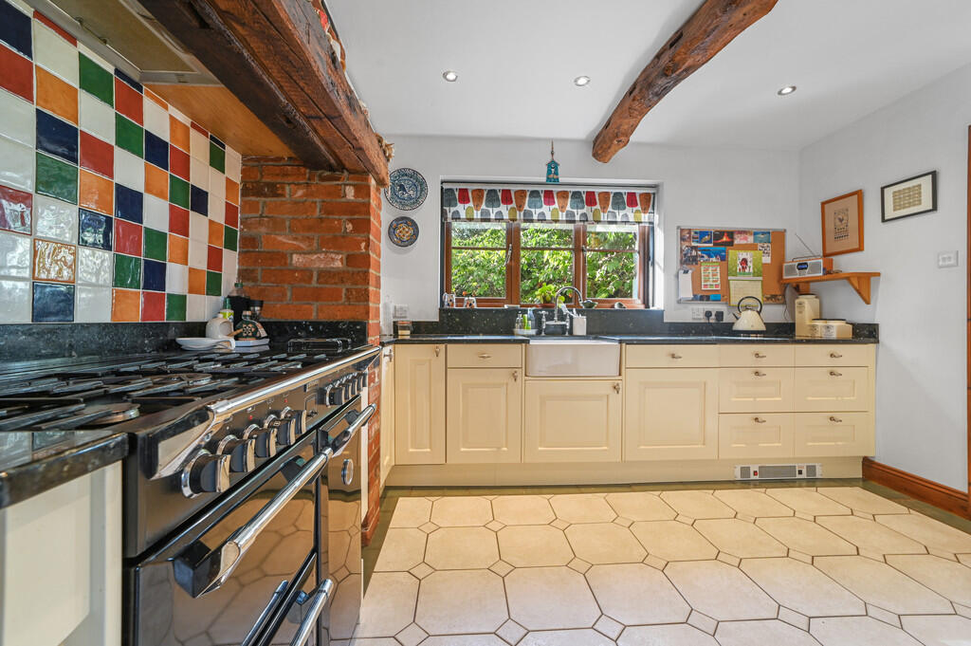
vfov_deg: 81.1
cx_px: 486
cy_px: 323
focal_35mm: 14
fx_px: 377
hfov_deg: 104.3
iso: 400
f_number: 8
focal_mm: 14
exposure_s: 1/2
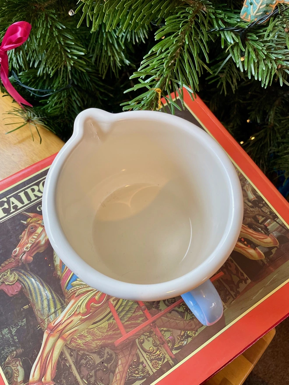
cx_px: 144
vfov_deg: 67.3
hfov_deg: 53.1
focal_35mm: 26
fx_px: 289
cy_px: 192
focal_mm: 4.2
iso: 80
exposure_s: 1/102
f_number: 1.6
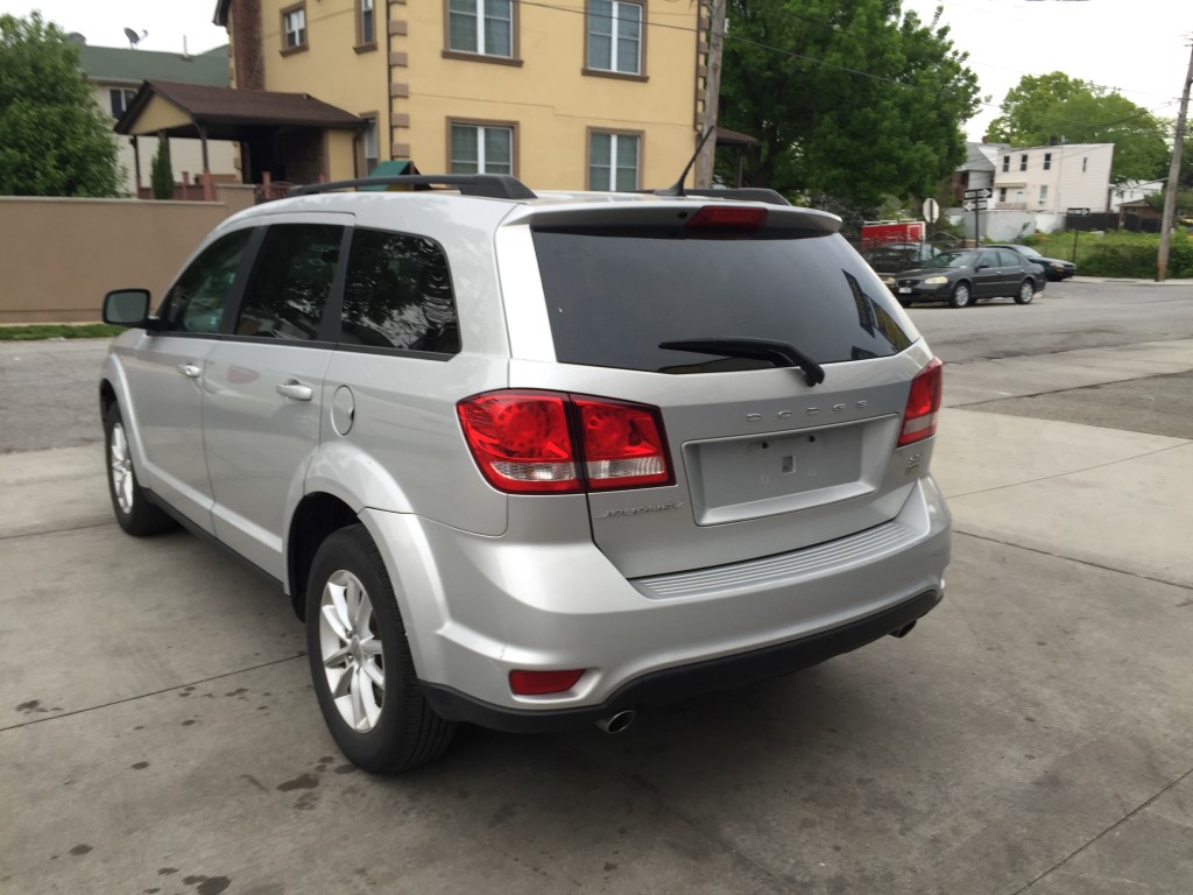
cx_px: 596
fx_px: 999
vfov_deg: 48.2
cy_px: 448
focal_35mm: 29
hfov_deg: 61.7
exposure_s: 1/124
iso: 32
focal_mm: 4.15
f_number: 2.2
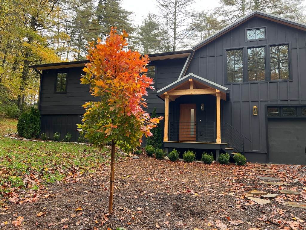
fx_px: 230
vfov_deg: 53.1
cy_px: 115
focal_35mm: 26
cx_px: 153
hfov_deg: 67.3
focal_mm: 5.7
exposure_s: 1/139
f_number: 1.5
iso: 64
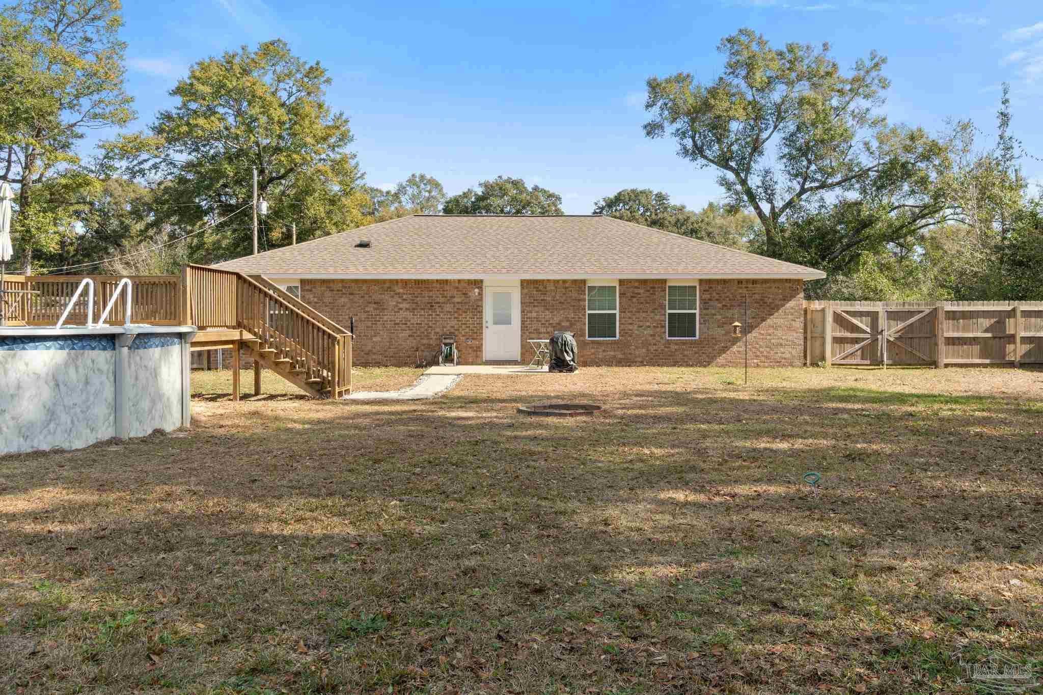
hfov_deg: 67.4
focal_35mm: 27
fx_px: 782
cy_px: 348
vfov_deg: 47.9
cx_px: 522
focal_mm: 18
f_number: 10
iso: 100
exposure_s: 1/15
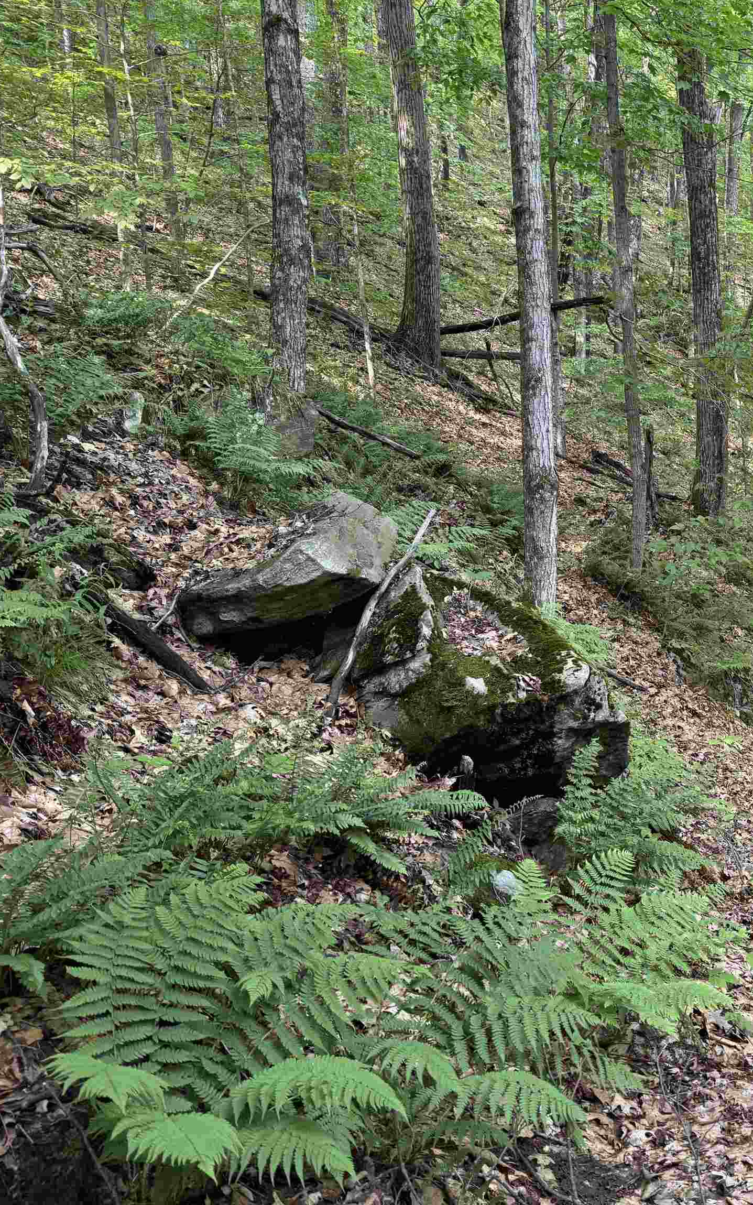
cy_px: 602
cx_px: 801
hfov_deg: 33.2
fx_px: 1116
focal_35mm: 34
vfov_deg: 56.7
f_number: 1.78
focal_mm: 6.76
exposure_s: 1/121
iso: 100
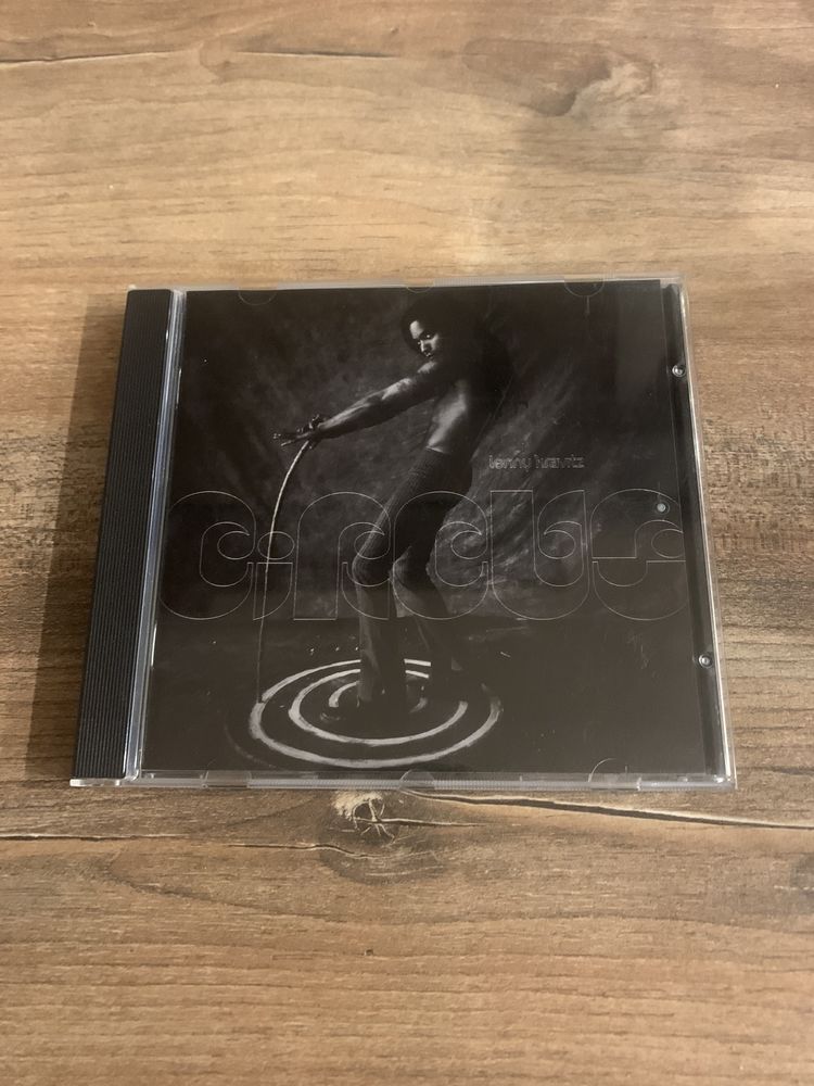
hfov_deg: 53.1
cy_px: 543
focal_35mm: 26
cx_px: 407
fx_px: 815
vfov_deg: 67.3
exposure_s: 1/25
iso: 640
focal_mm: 4.25
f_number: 1.8
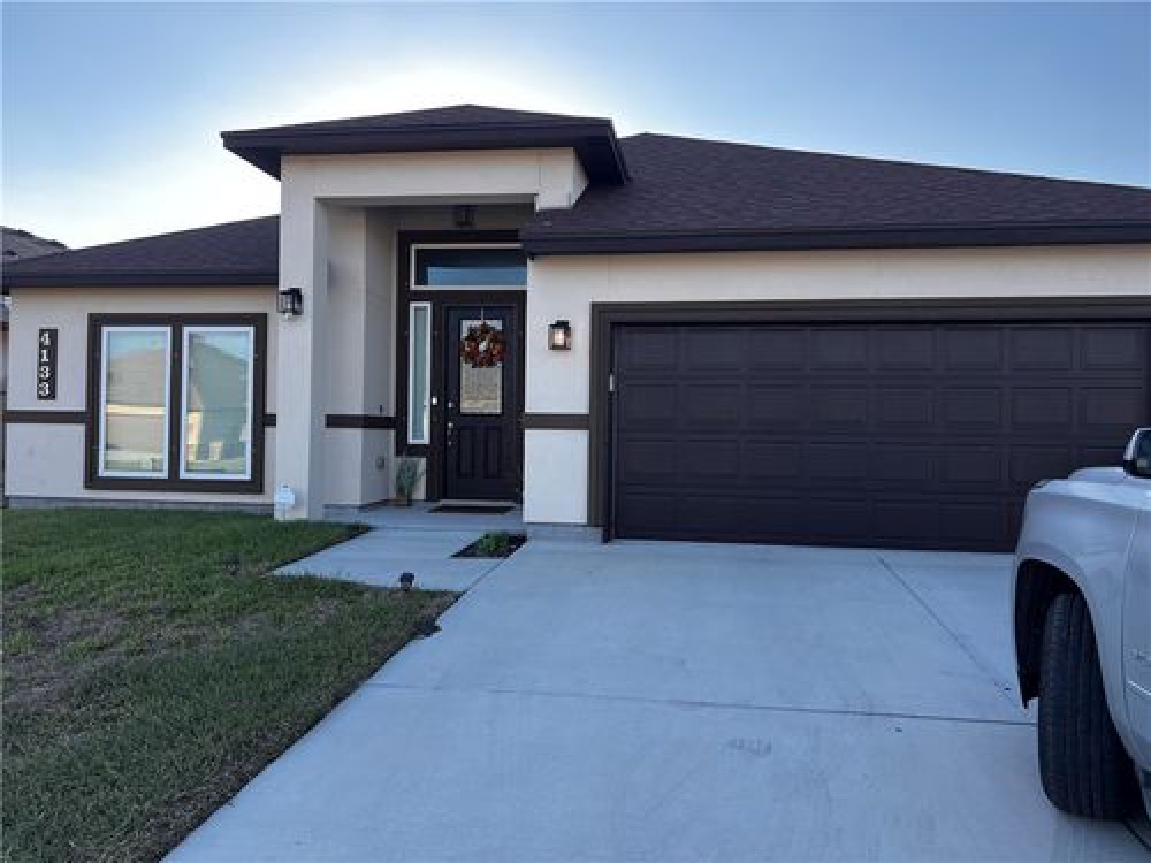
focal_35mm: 26
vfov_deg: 53.1
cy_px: 432
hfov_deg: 67.3
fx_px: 865
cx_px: 576
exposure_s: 1/753
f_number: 1.5
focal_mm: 5.7
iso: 50
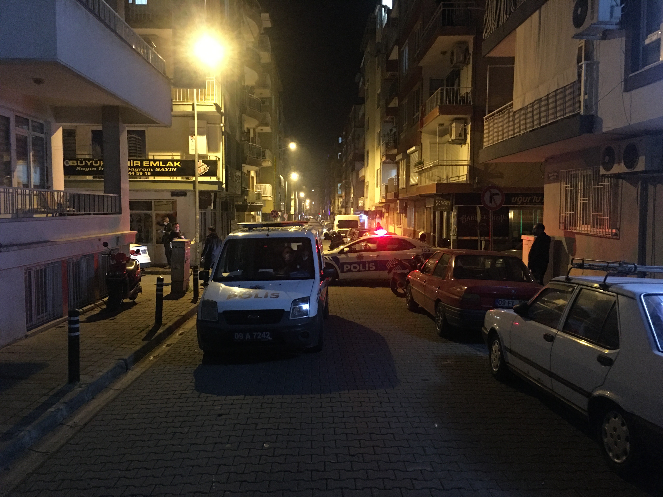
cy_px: 248
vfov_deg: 48.2
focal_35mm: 29
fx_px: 555
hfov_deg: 61.7
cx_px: 332
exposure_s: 1/4
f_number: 2.2
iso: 200
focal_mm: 4.15
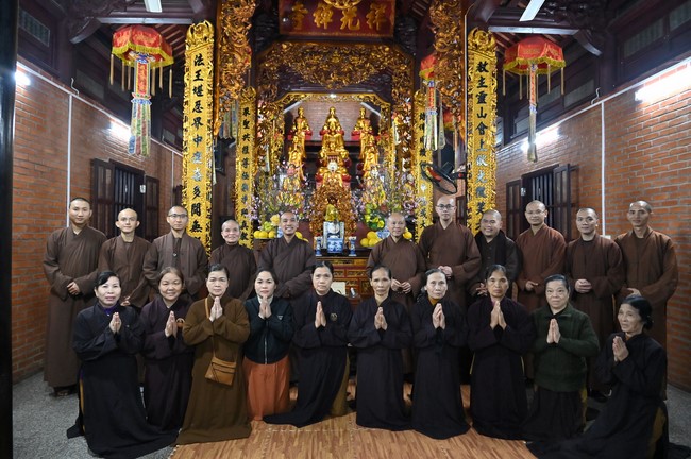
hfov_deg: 73.8
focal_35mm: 24
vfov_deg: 53.0
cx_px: 346
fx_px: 460
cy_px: 230
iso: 4000
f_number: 6.3
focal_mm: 24
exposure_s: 1/125
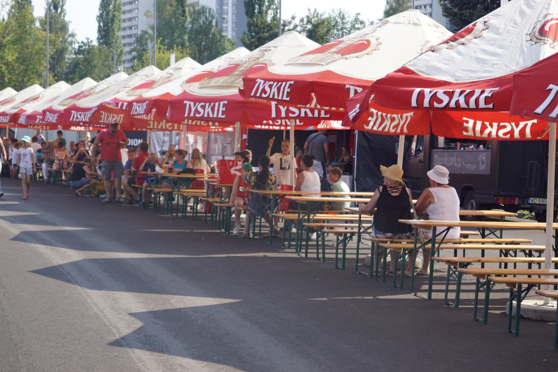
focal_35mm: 82
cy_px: 186
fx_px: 1279
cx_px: 279
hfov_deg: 24.6
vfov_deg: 16.6
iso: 100
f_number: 6.3
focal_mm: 55
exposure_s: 1/200
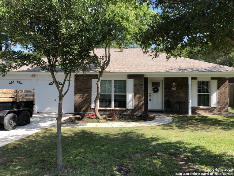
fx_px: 189
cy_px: 88
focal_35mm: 28
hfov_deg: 63.4
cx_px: 117
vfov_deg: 49.7
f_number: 1.8
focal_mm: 4
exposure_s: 1/759
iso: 20
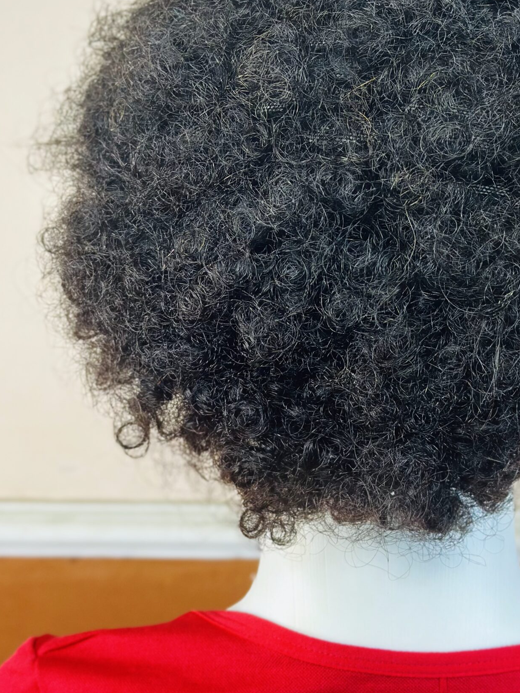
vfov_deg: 25.8
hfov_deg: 19.6
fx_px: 1502
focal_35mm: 75
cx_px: 364
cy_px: 231
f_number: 1.78
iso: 160
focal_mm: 6.86
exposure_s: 1/100
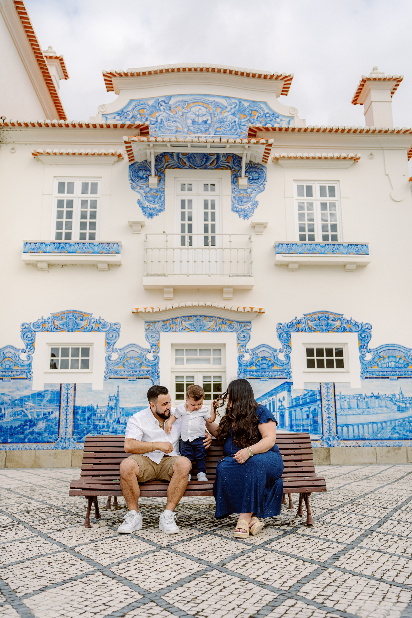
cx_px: 206
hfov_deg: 46.4
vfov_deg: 65.5
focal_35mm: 28
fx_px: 481
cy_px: 309
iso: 100
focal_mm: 28
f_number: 2.8
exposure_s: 1/1600
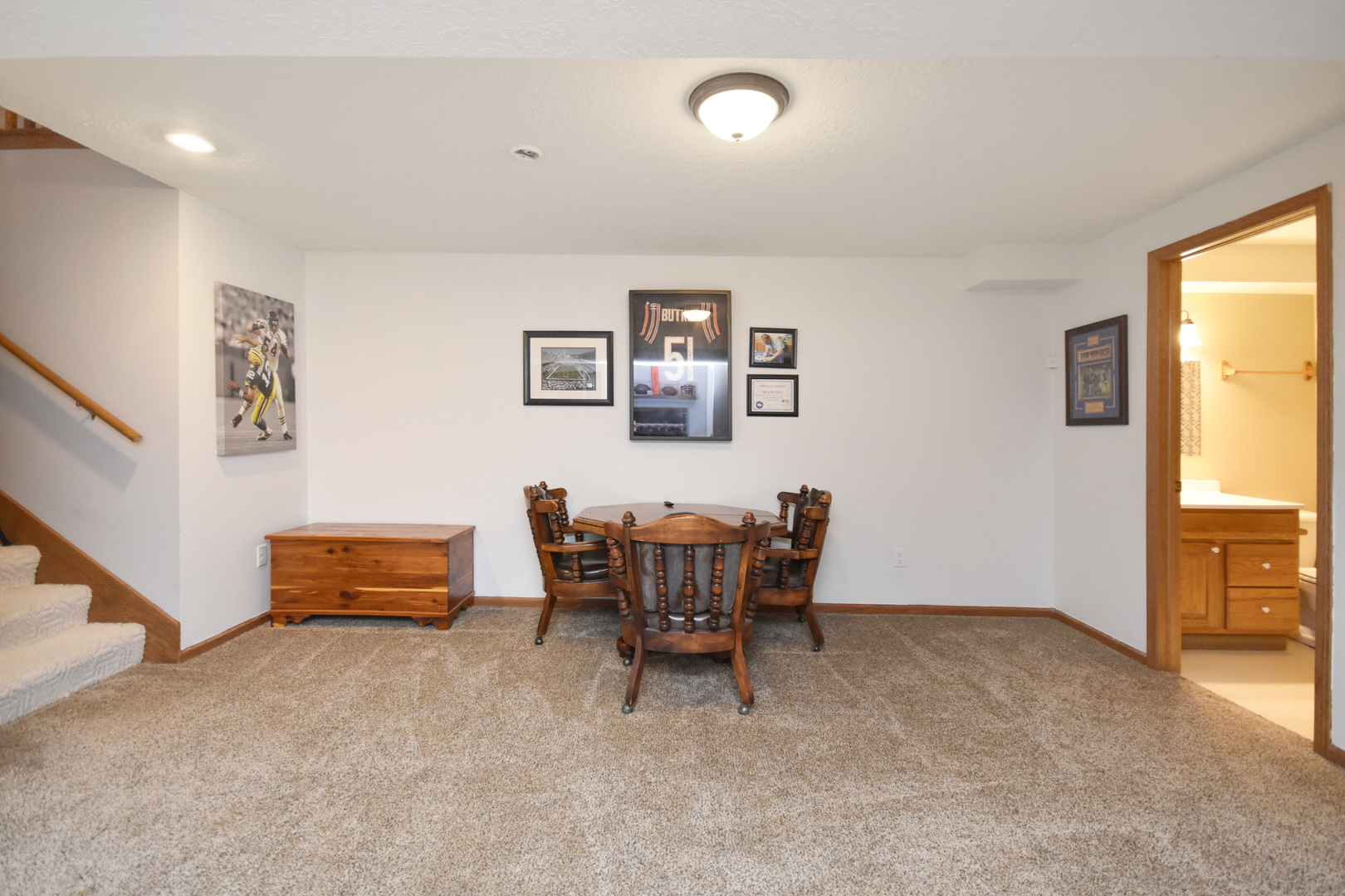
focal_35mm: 15
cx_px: 672
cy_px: 448
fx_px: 560
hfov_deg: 100.4
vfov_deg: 77.3
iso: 1800
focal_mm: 10
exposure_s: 1/60
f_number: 4
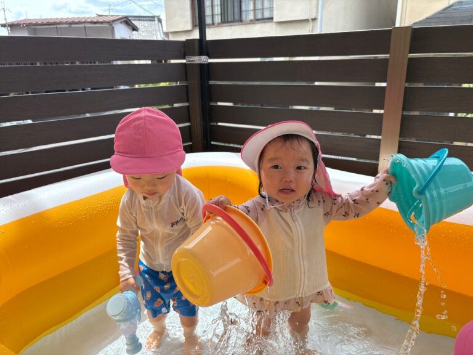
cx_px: 236
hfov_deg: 67.3
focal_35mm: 26
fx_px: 355
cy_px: 178
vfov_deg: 53.1
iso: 50
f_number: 1.6
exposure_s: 1/782
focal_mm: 5.96
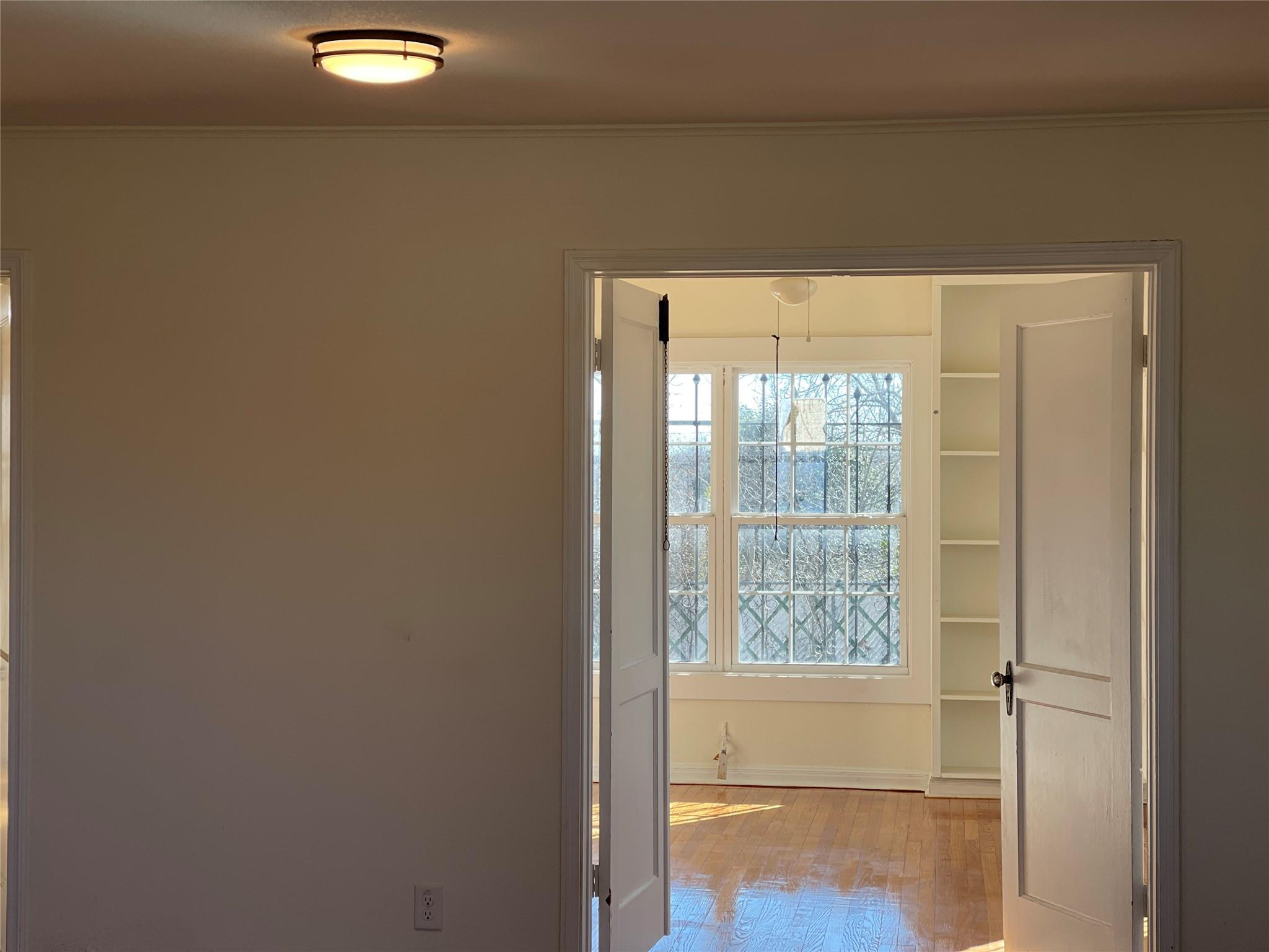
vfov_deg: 22.9
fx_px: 2346
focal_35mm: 64
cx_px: 634
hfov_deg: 30.3
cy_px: 476
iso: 40
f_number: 2.2
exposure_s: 1/120
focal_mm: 7.5
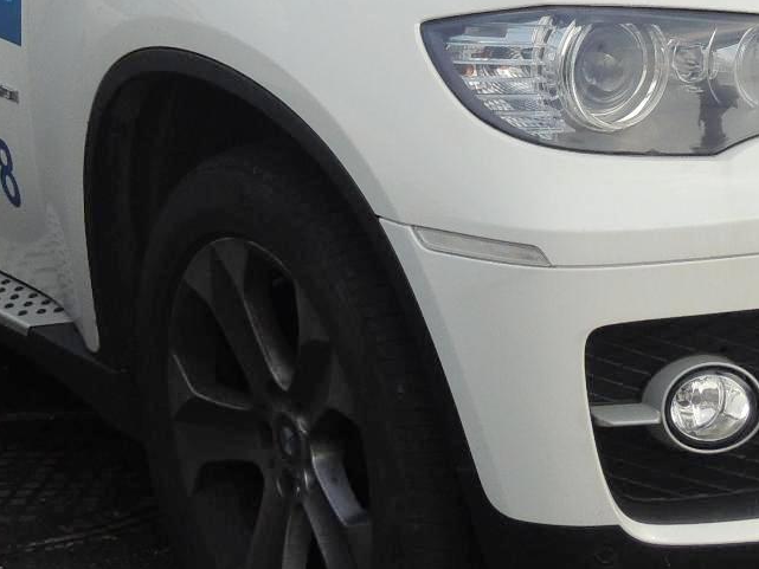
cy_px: -7
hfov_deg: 12.6
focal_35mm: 156
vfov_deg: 9.4
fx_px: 3421
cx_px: 547
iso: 100
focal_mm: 8.9
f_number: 3.6
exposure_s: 1/1000
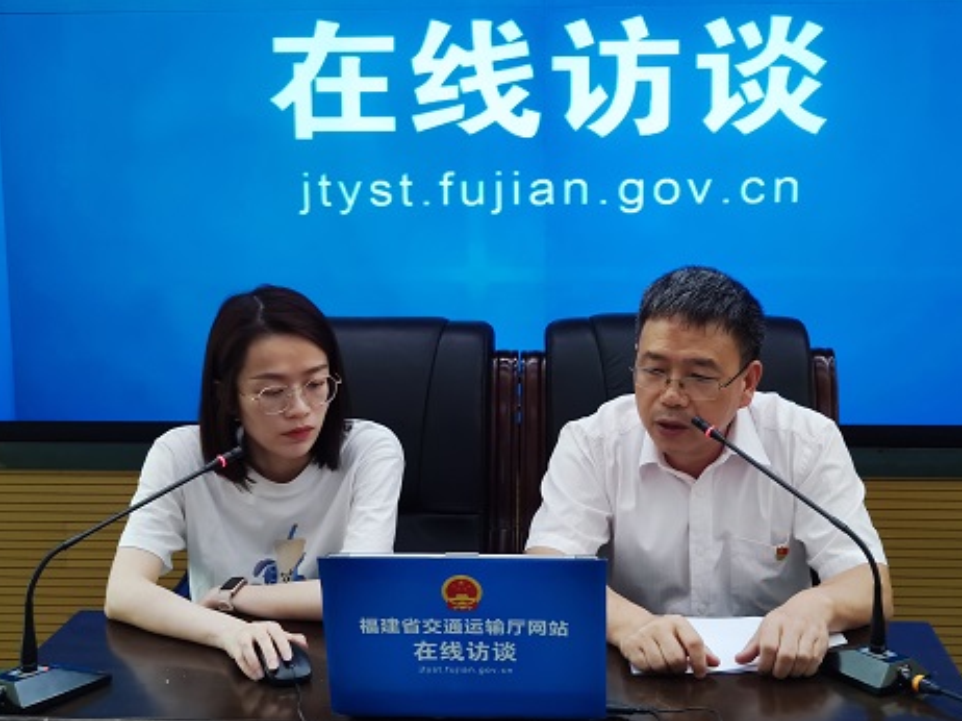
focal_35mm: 52
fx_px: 1444
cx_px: 510
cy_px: 374
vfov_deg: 28.0
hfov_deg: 36.8
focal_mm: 8.16
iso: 398
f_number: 2
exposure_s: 1/36
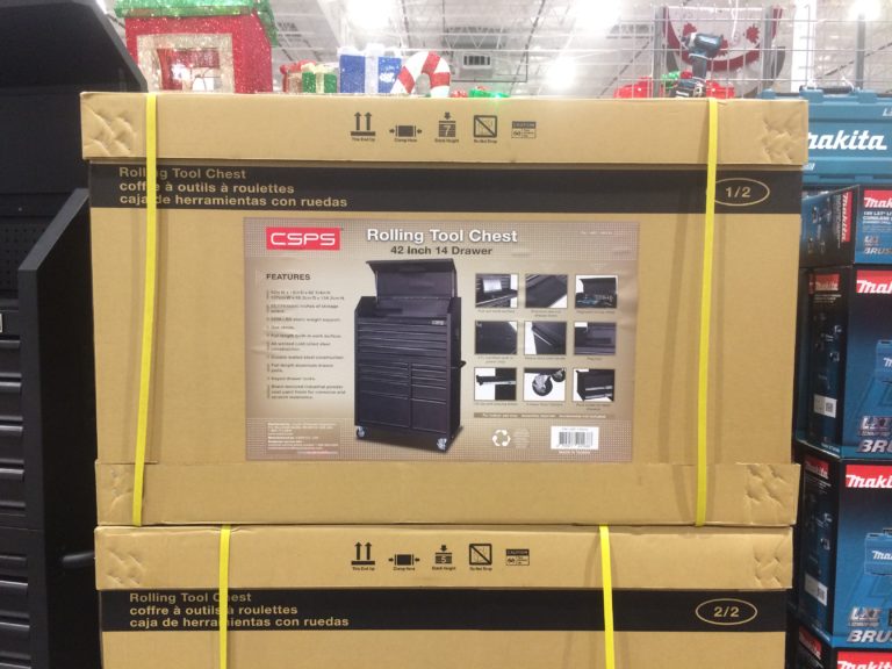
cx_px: 446
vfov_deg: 48.2
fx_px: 747
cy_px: 334
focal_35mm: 29
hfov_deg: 61.7
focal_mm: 4.15
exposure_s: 1/30
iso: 160
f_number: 2.2
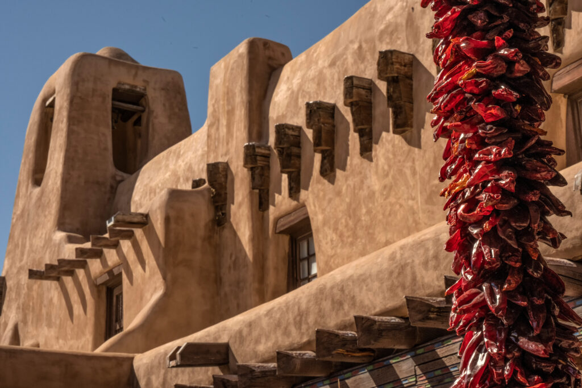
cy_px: 194
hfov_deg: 31.4
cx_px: 291
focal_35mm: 64
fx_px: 1035
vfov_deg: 21.2
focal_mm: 64
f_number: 22
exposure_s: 1/200
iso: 400
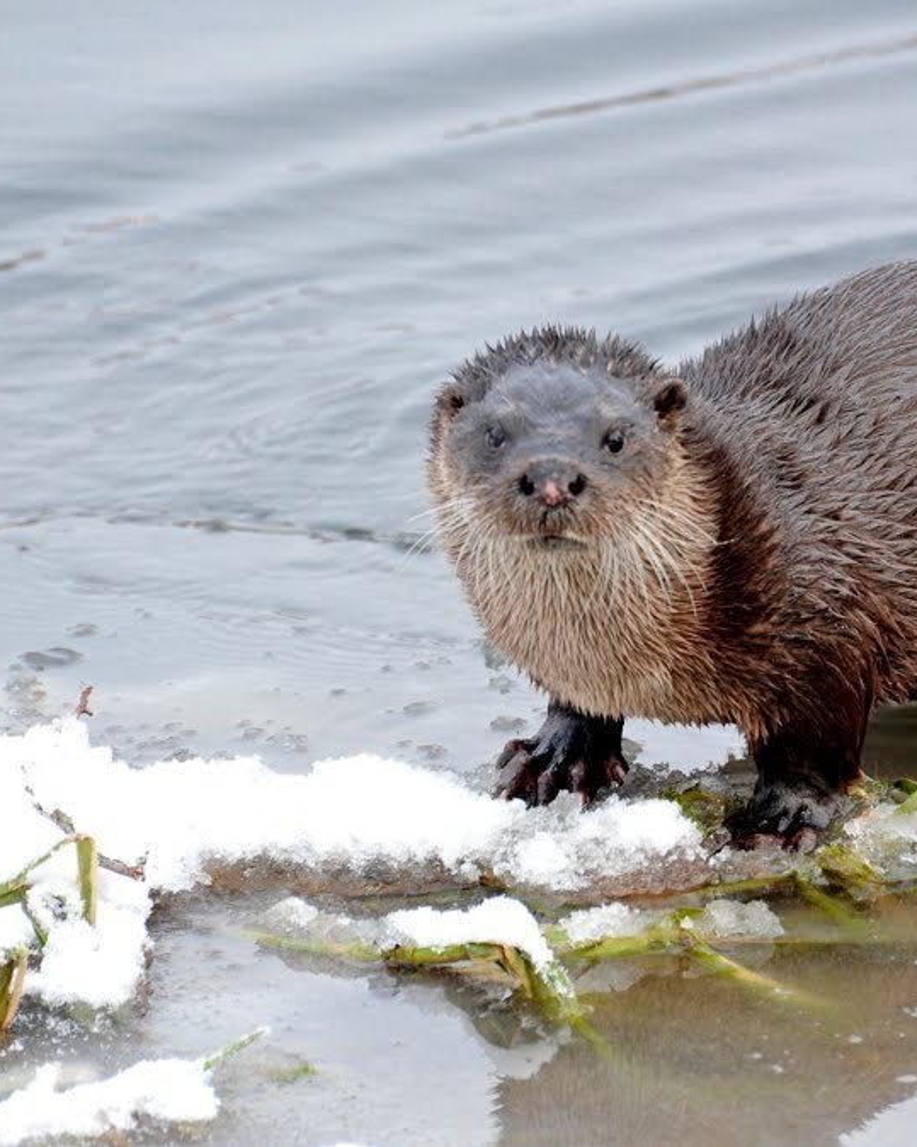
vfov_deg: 5.0
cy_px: 574
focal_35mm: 384
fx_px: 13030
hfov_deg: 4.0
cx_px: 852
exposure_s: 1/160
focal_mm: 270
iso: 1250
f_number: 8
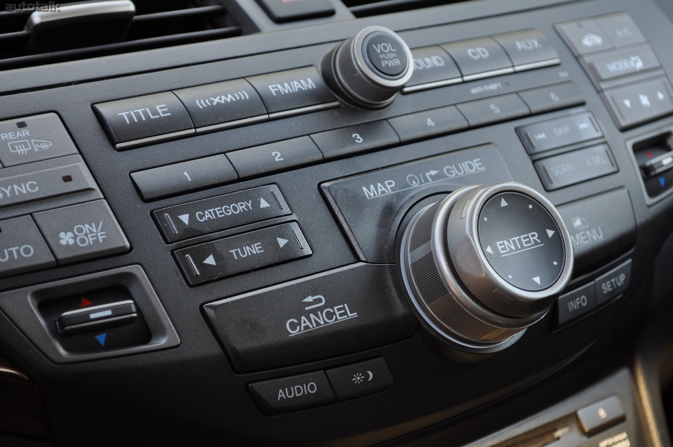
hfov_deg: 28.1
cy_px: 224
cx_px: 336
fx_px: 1344
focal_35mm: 72
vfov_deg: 18.9
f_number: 5.6
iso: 400
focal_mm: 48
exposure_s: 1/60
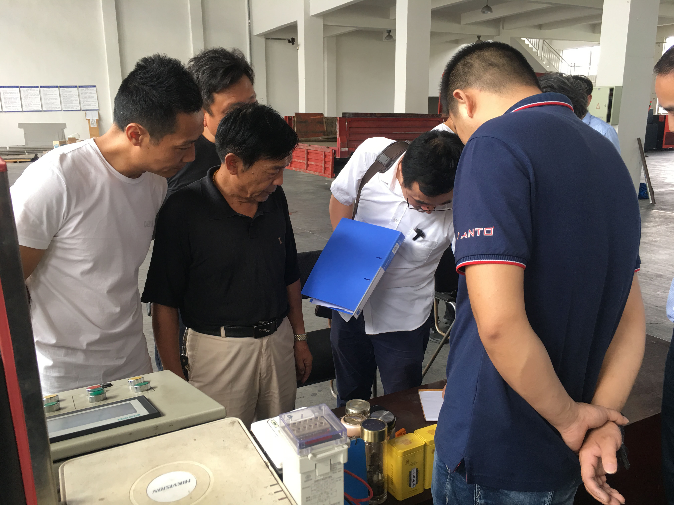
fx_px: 565
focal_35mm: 29
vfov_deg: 48.2
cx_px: 337
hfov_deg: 61.7
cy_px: 252
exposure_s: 1/33
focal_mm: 4.15
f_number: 2.2
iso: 25
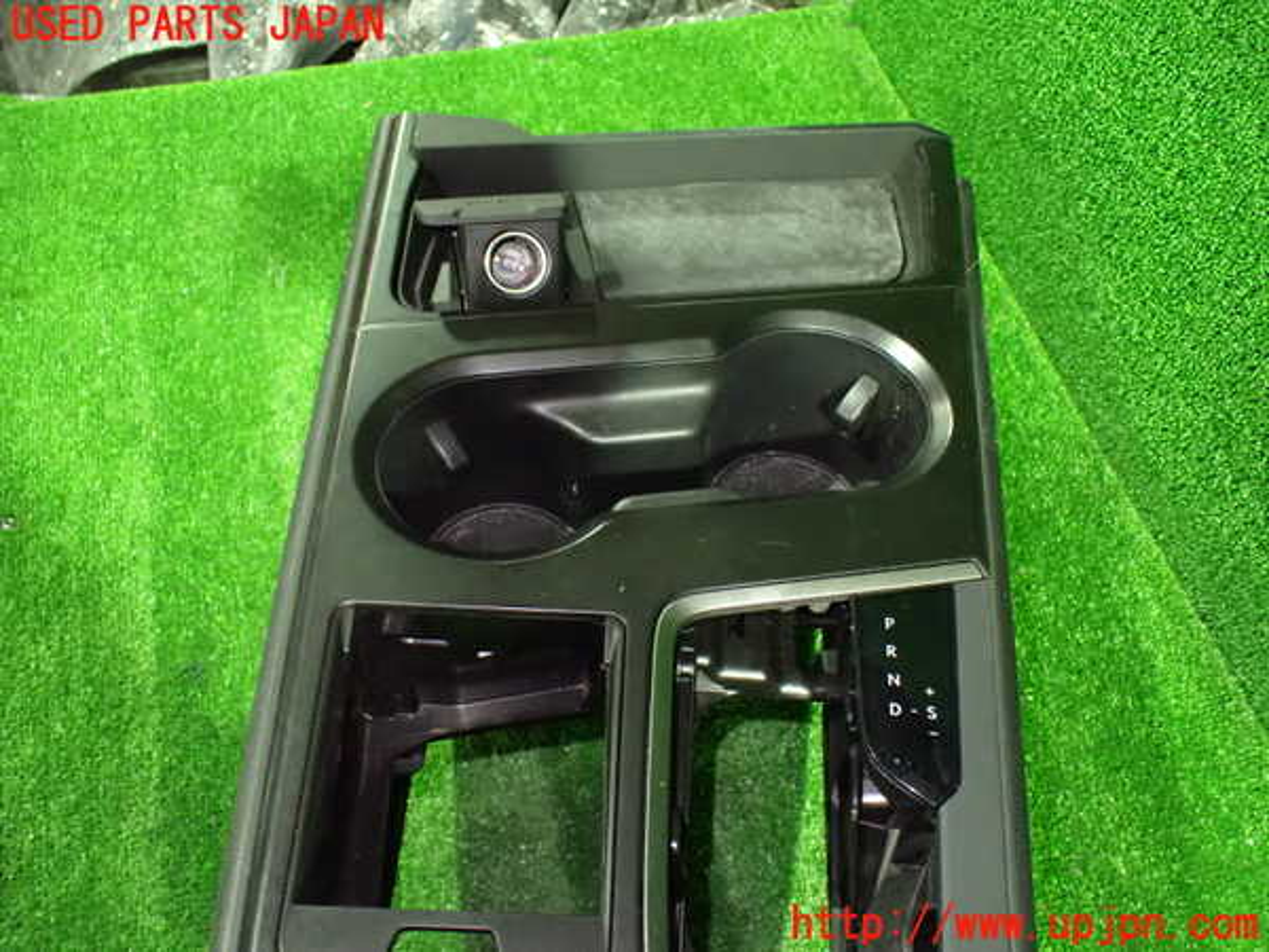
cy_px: 476
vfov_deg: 46.8
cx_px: 634
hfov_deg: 60.0
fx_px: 1100
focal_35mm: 30
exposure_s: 1/30
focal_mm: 5.4
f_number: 2.3
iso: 1600
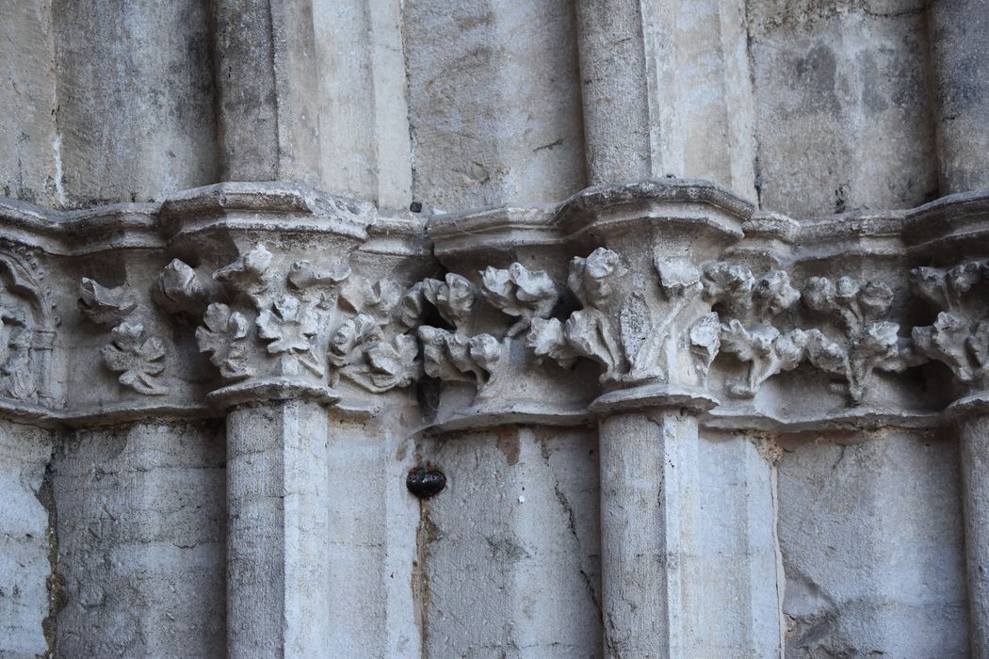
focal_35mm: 90
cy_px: 330
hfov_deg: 22.6
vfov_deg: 15.2
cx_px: 494
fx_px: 2472
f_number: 4
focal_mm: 60
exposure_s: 1/250
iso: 720
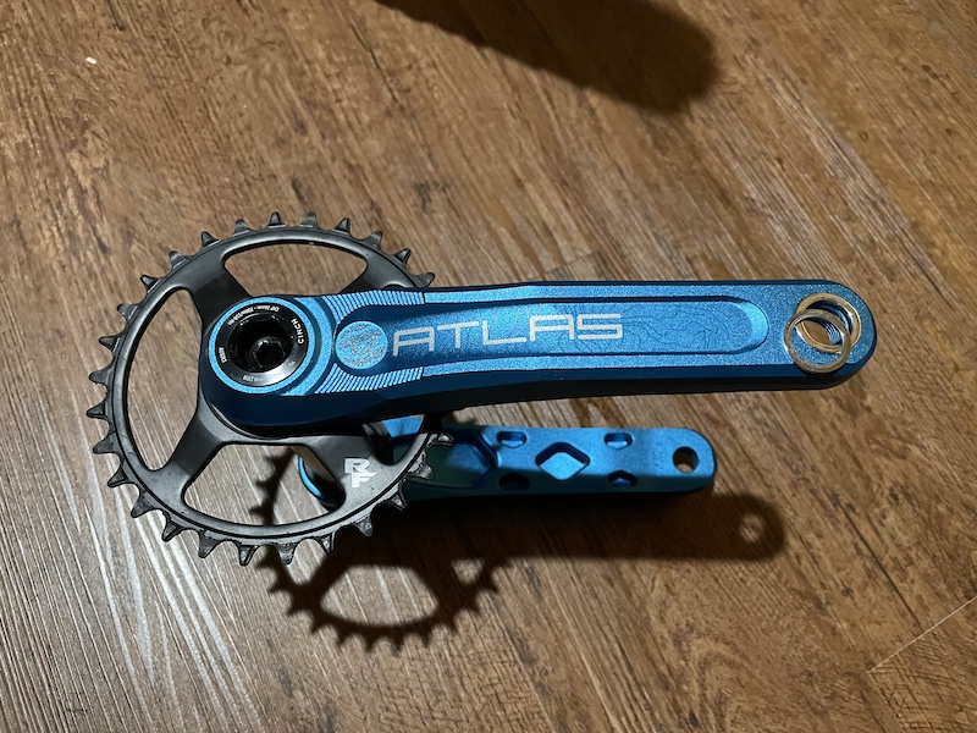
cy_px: 366
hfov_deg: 67.3
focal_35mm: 26
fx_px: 734
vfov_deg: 53.1
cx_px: 488
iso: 640
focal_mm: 4.2
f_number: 1.6
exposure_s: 1/40
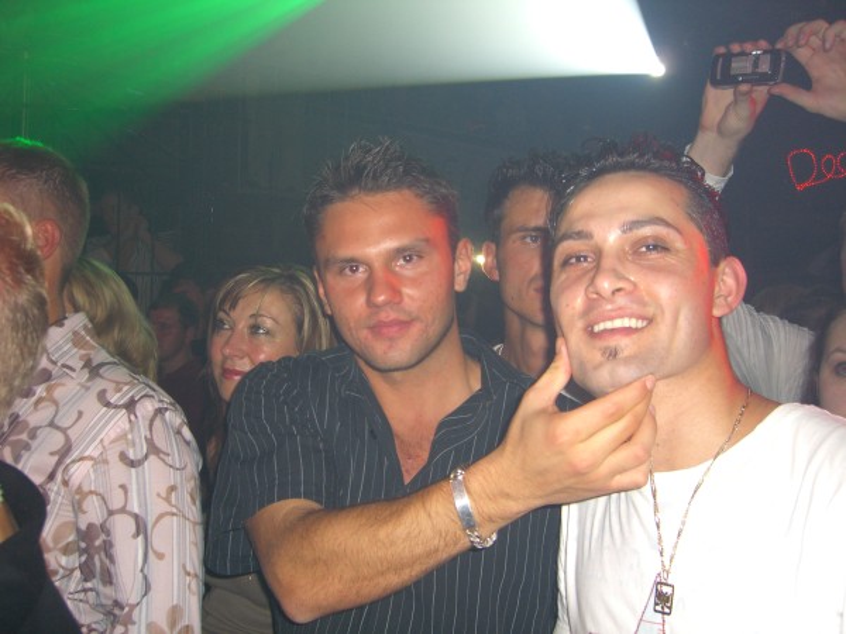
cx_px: 423
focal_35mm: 38
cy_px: 317
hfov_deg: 49.0
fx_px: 929
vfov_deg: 37.7
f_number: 2.8
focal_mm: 7.9
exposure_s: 1/60
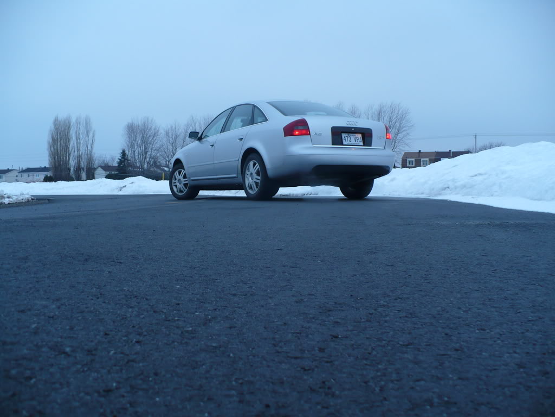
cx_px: 278
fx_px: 593
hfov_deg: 50.1
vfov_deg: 38.7
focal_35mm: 37
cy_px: 208
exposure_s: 1/30
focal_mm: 6.1
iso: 100
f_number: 2.8
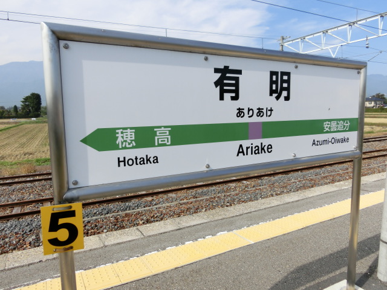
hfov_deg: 69.4
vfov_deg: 54.9
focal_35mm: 25
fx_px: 279
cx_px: 194
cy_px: 145
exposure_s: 1/800
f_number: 3.5
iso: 80
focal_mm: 4.5
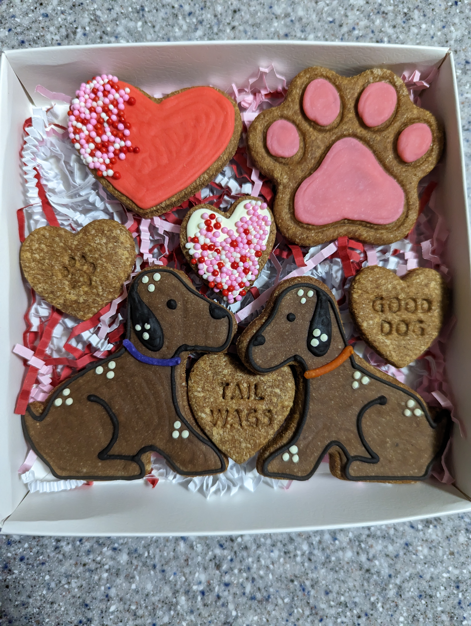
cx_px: 236
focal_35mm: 24
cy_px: 313
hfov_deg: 56.9
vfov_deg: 71.5
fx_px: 434
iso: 1414
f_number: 1.85
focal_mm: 6.81
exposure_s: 1/120
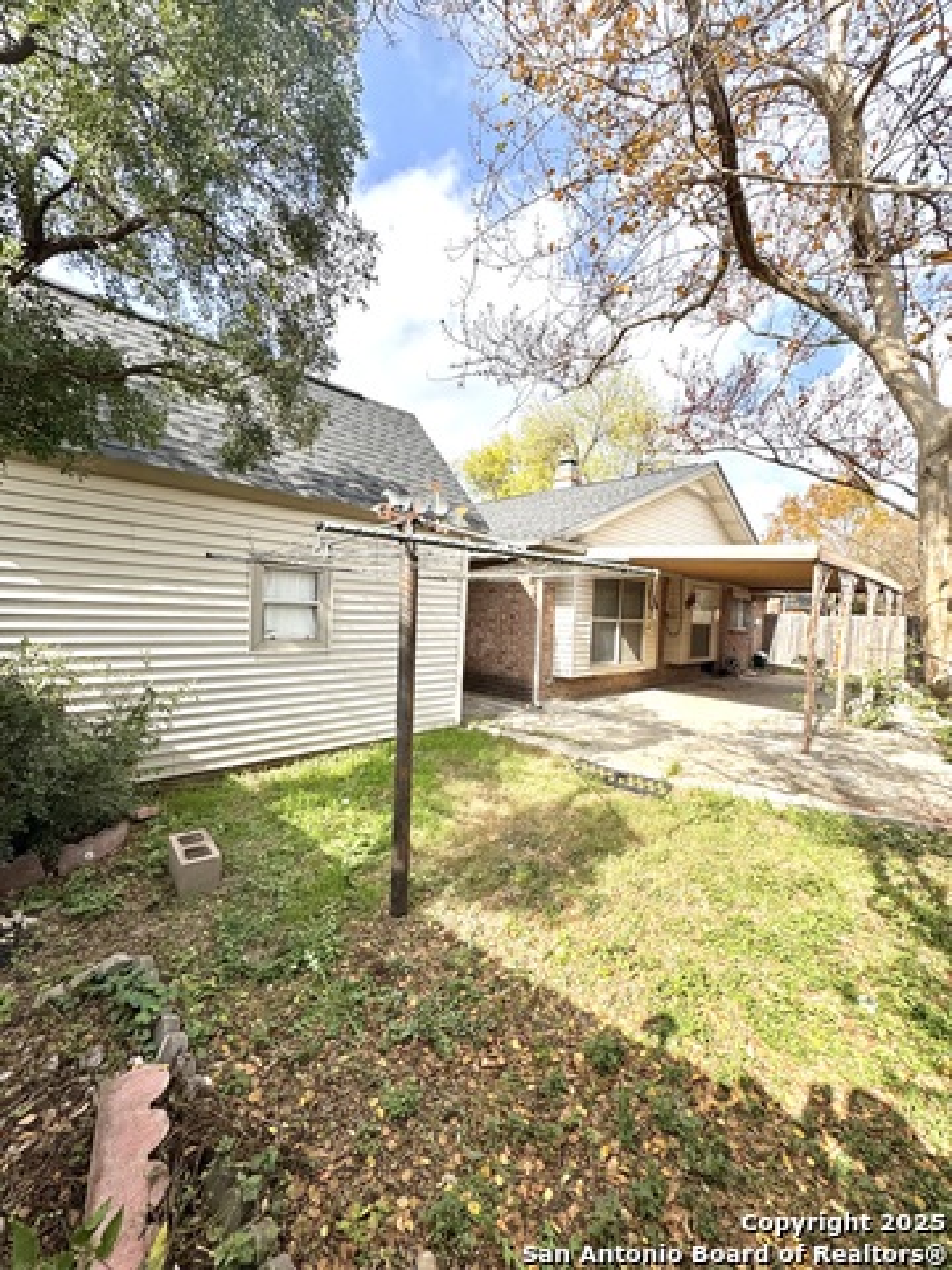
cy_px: 635
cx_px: 476
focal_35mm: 14
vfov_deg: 102.1
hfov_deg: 85.7
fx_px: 513
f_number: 2.2
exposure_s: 1/1370
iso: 50
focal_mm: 2.22
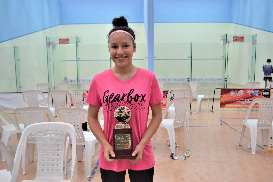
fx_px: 250
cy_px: 91
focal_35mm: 33
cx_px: 136
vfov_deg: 40.0
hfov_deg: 57.2
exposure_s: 1/500
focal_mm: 22
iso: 640
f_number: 3.8
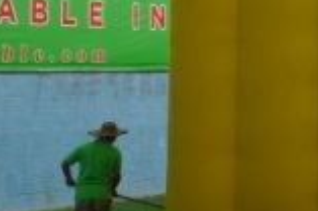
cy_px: -121
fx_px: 1384
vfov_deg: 8.5
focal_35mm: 157
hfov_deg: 11.2
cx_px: 733
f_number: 10
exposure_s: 1/200
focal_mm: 16
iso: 100
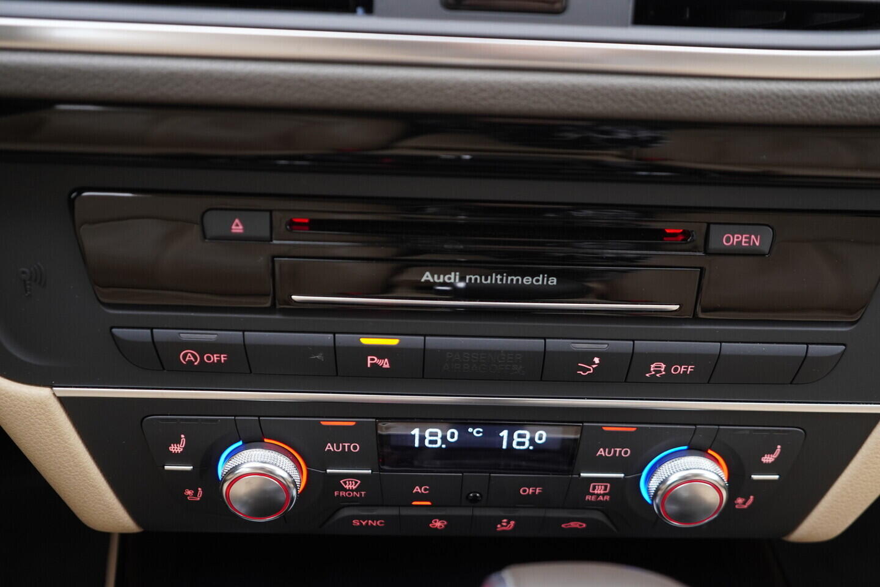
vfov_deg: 36.9
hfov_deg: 53.1
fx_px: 880
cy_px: 294
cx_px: 440
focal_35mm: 36
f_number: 2.8
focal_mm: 24
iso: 500
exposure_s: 1/40
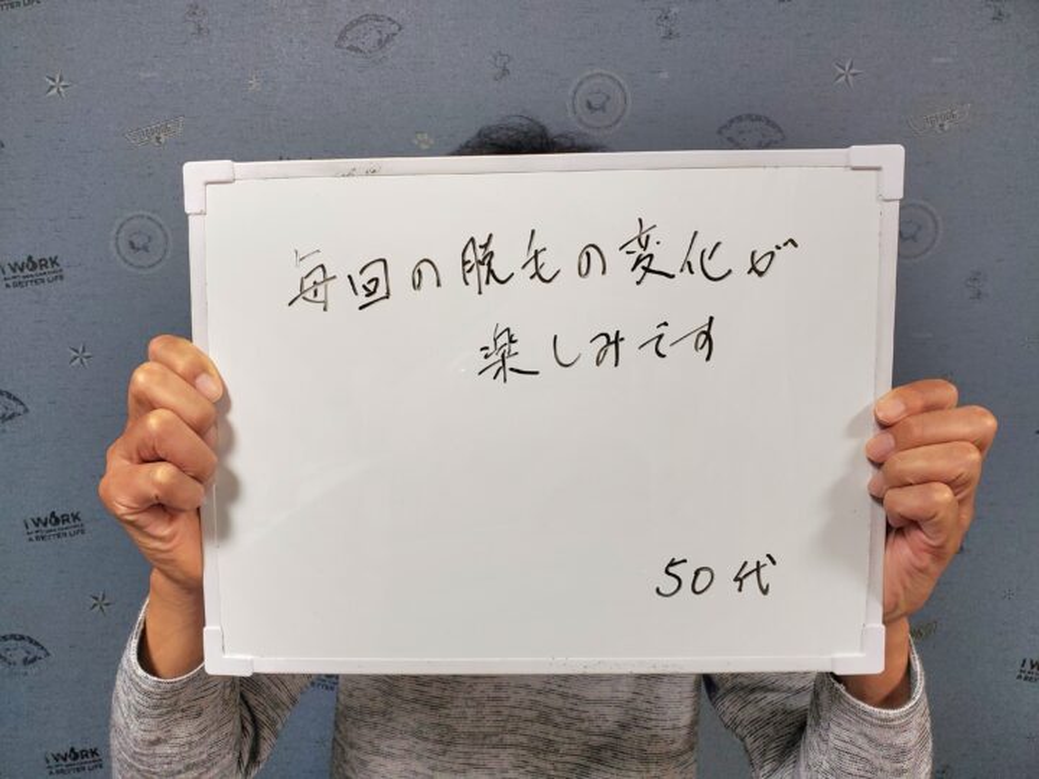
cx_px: 520
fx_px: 780
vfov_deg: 53.1
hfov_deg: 67.3
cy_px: 390
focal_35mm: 26
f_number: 2.4
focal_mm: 4.3
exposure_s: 1/100
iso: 160
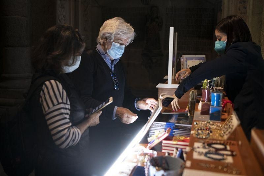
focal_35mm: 35
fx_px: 257
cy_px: 88
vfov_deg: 37.8
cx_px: 132
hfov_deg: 54.4
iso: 2000
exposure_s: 1/320
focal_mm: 35
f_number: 2.5
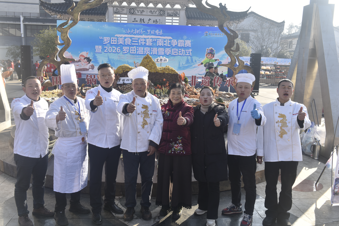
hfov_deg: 55.8
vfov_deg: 38.9
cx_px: 170
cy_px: 113
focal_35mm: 34
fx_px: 320
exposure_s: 1/125
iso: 64
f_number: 8
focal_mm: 34
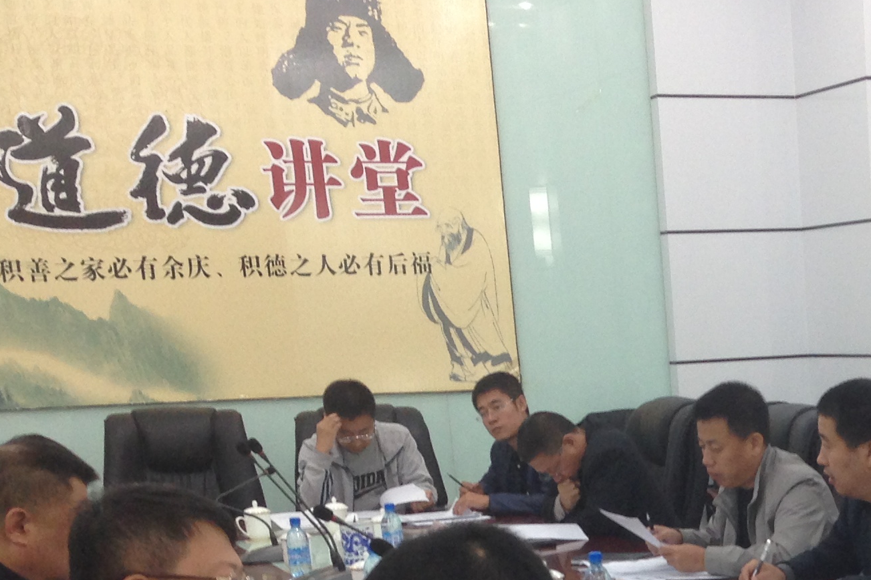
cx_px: 881
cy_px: 808
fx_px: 2080
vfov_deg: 15.0
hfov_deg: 22.7
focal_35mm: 86
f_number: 2.4
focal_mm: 4.12
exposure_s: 1/20
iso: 80
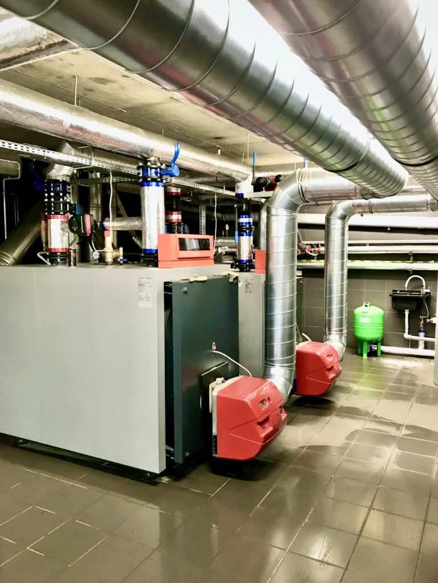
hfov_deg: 49.7
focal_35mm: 28
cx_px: 219
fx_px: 472
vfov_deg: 63.4
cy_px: 292
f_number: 1.8
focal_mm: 3.99
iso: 100
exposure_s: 1/10
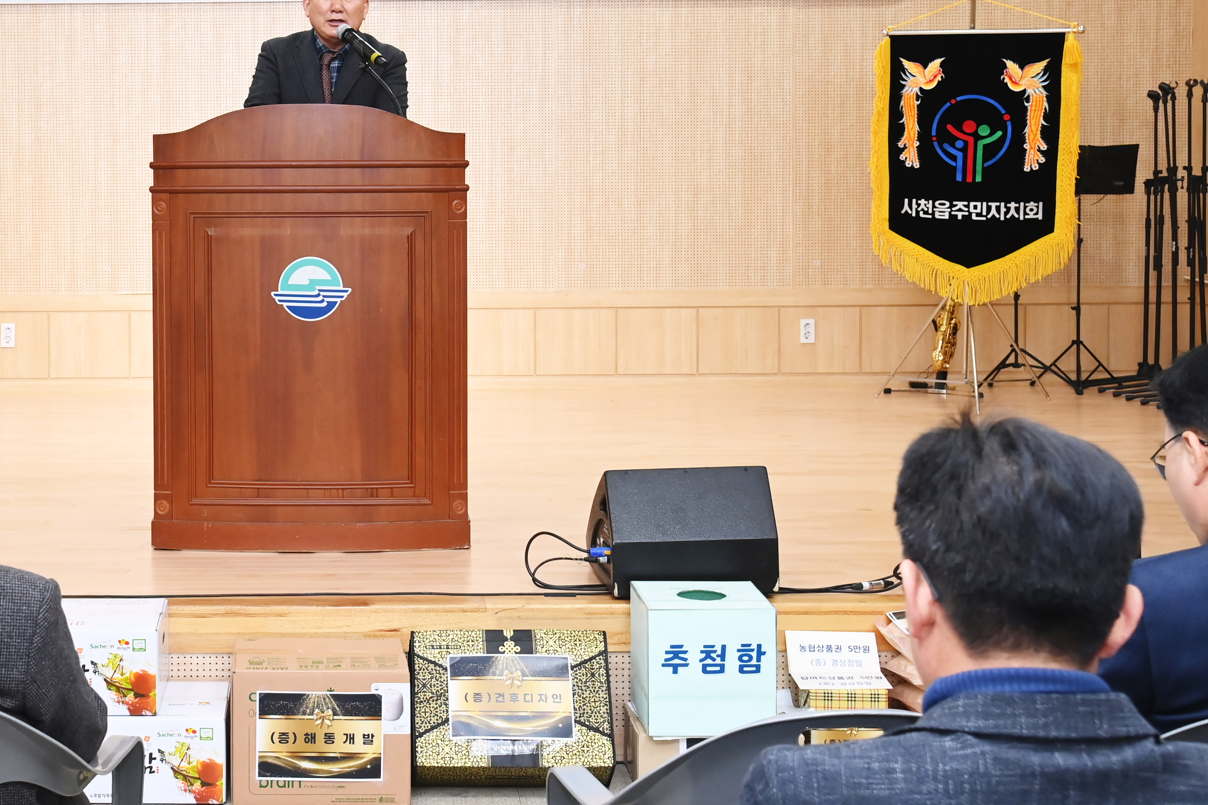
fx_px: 1678
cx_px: 328
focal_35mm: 50
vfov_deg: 26.9
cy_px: 296
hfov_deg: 38.7
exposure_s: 1/250
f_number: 6.3
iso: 2500
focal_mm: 34
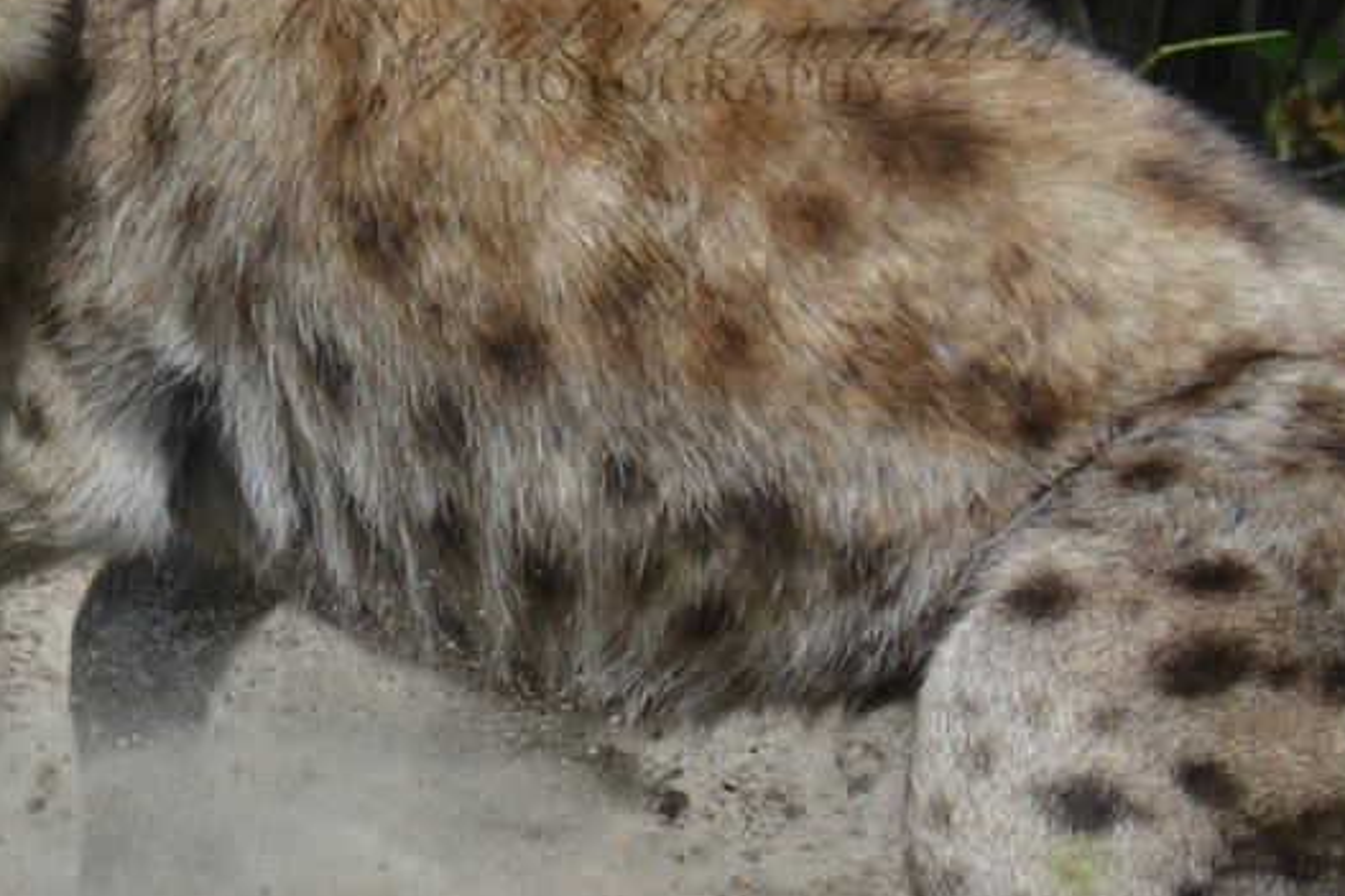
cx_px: -133
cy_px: 195
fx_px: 12250
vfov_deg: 4.2
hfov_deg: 6.3
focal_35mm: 328
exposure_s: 1/1600
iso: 400
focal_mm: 72
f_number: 5.6
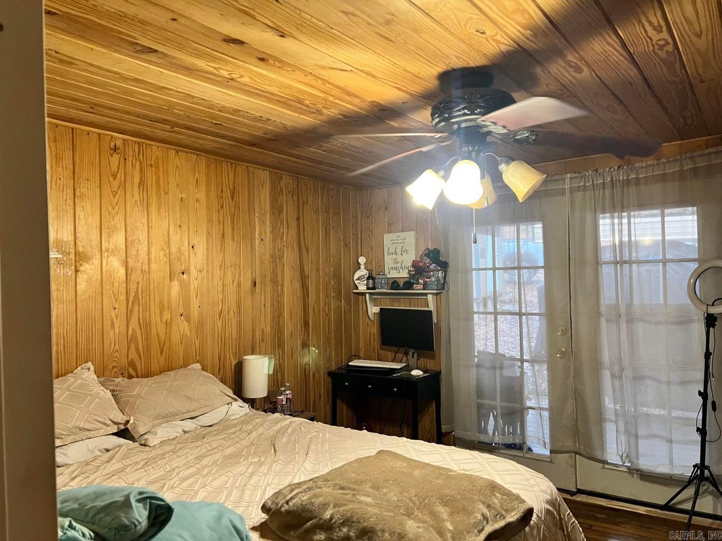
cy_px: 270
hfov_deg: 67.3
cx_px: 361
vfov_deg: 53.1
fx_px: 542
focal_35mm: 26
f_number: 1.5
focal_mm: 5.7
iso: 500
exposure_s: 1/60
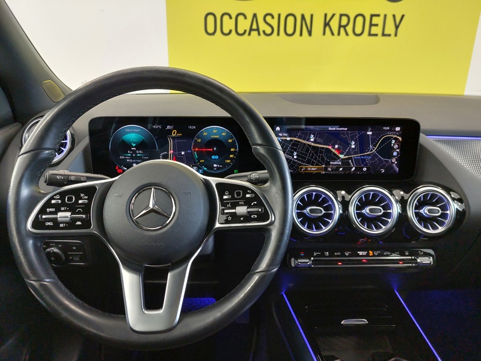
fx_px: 347
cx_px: 240
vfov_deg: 54.9
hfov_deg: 69.4
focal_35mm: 25
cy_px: 180
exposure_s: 1/50
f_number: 1.8
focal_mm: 5.23
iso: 500
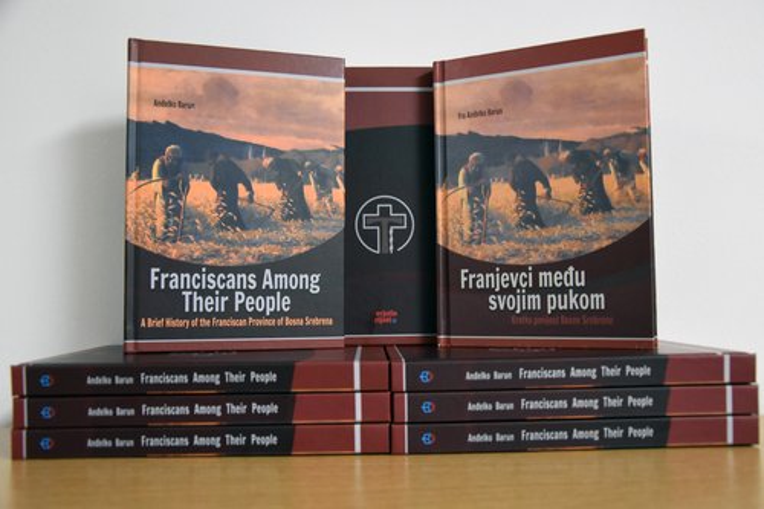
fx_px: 764
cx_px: 382
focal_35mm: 36
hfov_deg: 53.1
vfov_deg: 36.8
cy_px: 254
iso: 3200
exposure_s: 1/40
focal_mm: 24
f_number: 3.8
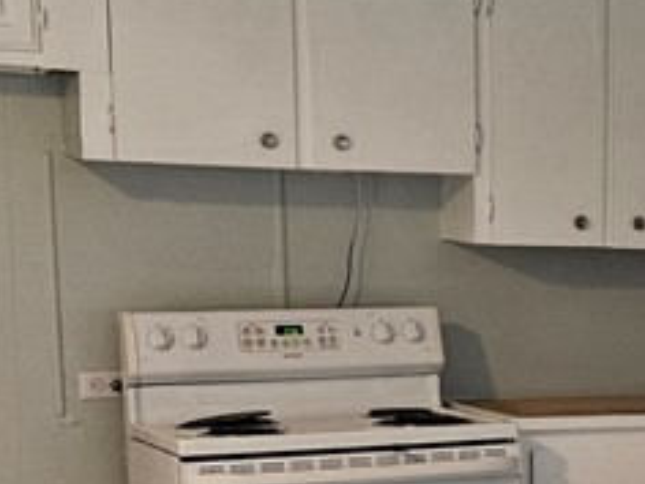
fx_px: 1863
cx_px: 940
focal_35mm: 100
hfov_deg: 17.8
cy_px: 465
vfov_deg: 14.6
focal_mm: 5.4
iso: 500
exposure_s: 1/120
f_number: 1.8
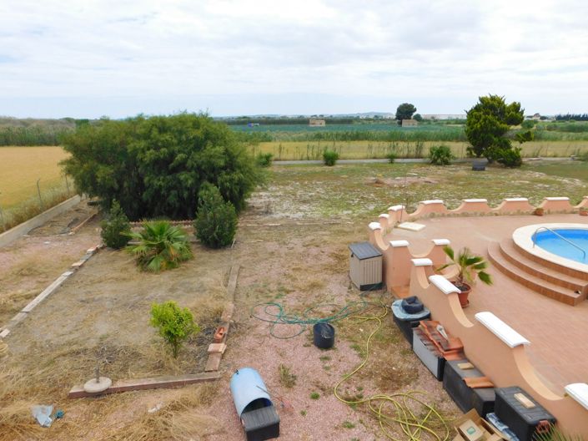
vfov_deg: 58.8
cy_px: 220
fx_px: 390
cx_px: 294
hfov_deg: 74.0
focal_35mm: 23
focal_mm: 4
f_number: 3
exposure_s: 1/1500
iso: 125
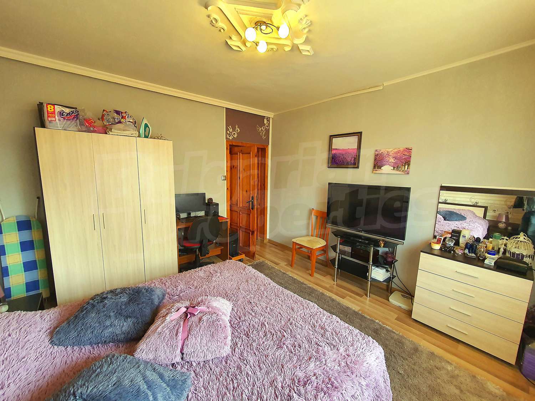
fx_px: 201
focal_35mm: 13
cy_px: 200
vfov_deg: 89.9
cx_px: 268
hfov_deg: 106.2
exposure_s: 1/50
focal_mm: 1.8
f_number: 2.2
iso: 250
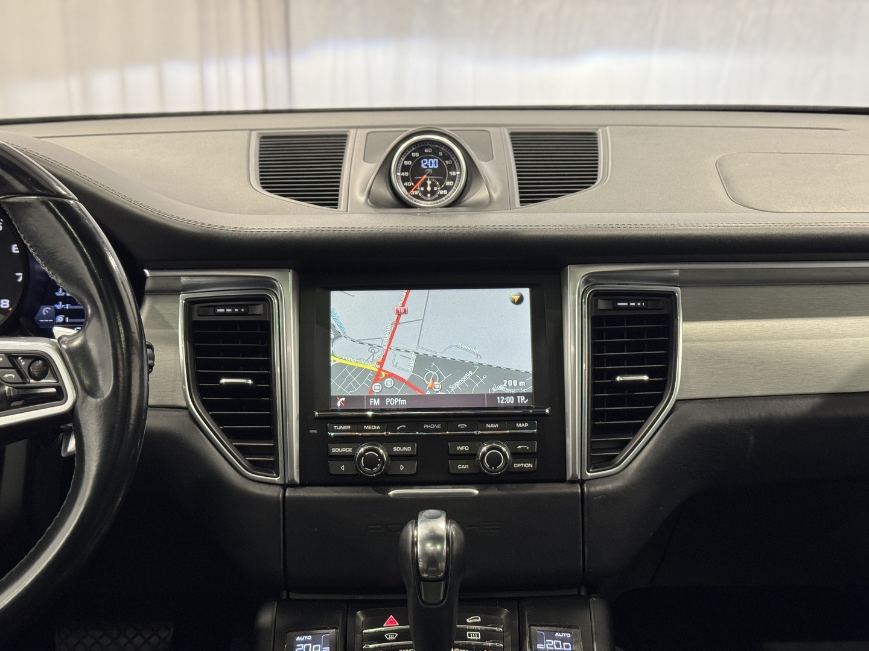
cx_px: 434
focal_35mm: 48
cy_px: 326
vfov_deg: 30.3
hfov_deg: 39.7
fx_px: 1205
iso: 200
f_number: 1.78
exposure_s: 1/60
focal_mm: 6.76
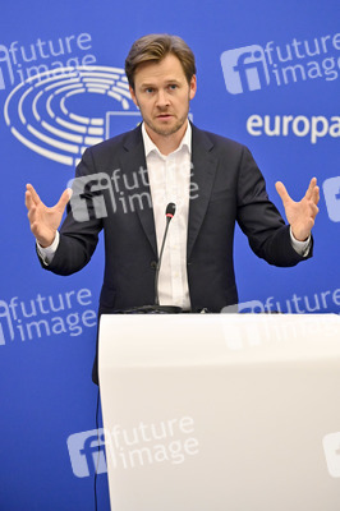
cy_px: 256
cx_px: 170
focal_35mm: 112
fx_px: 1589
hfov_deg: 12.2
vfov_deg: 18.3
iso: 5000
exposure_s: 1/1000
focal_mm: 112
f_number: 2.8
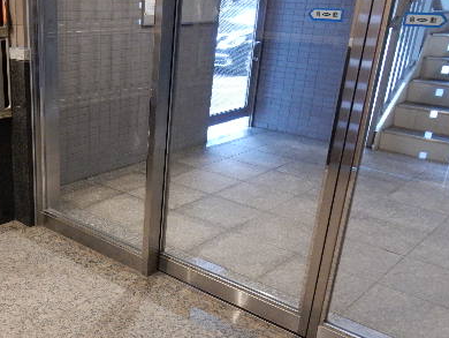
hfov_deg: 44.2
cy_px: 218
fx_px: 532
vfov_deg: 34.9
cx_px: 111
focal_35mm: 41
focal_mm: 4.5
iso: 560
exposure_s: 1/8
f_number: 3.7
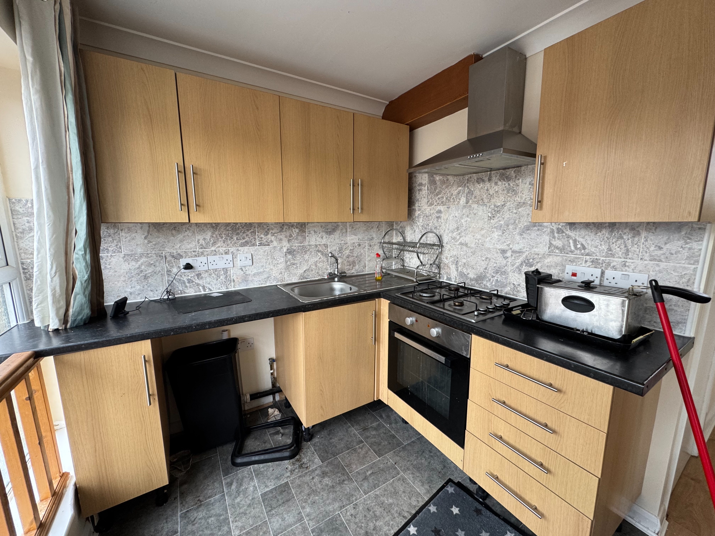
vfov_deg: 85.7
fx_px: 289
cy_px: 268
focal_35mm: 14
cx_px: 358
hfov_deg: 102.1
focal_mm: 2.22
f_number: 2.2
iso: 125
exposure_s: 1/60
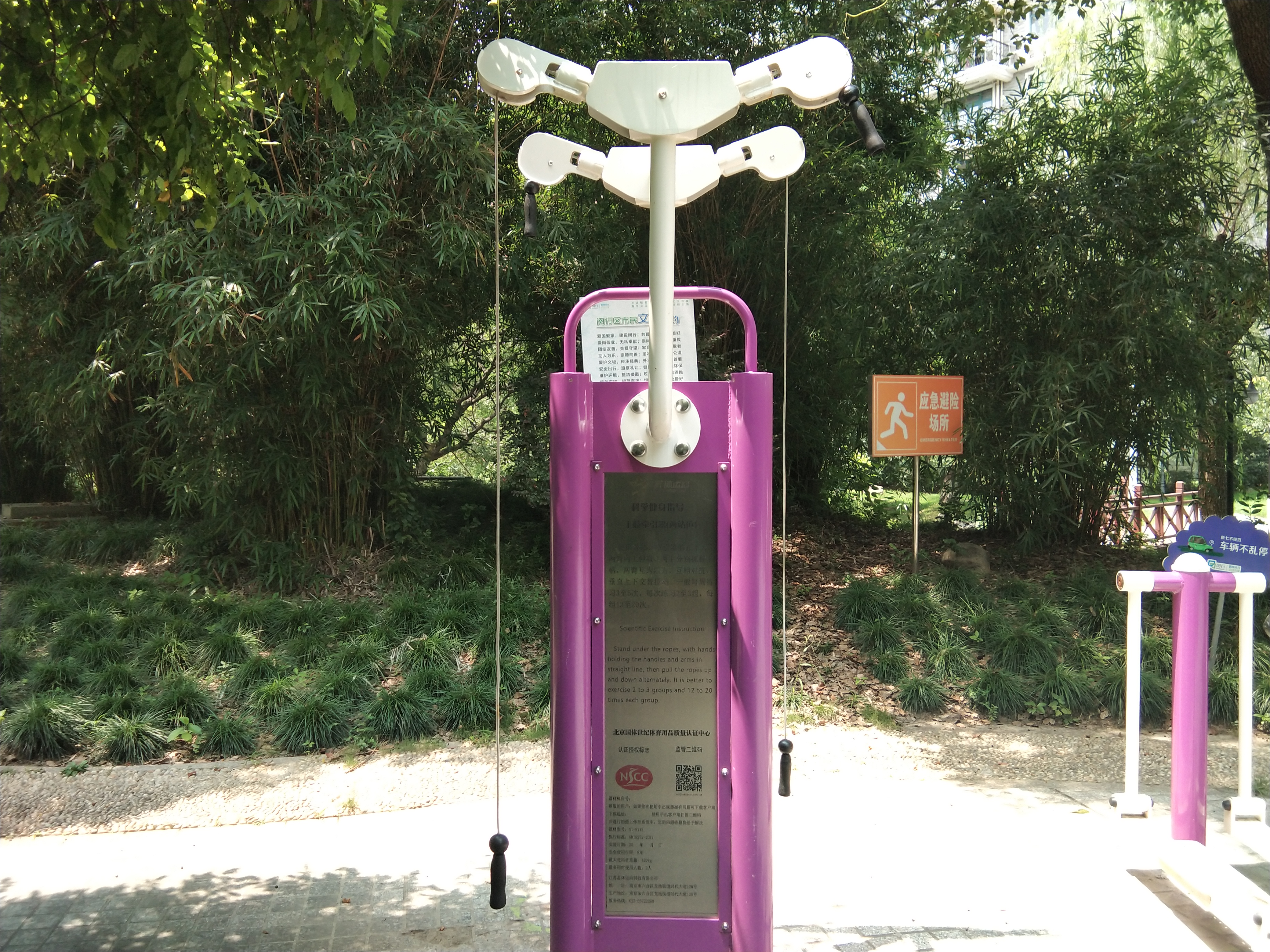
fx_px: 1137
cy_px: 476
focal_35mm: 31
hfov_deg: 58.4
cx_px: 635
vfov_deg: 45.4
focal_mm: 3.69
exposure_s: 1/153
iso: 50
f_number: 2.2
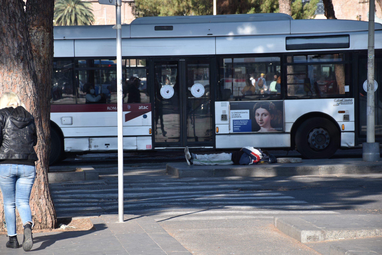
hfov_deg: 13.7
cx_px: 191
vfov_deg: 9.1
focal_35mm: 150
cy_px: 128
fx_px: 1592
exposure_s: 1/640
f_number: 6.3
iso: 320
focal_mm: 100
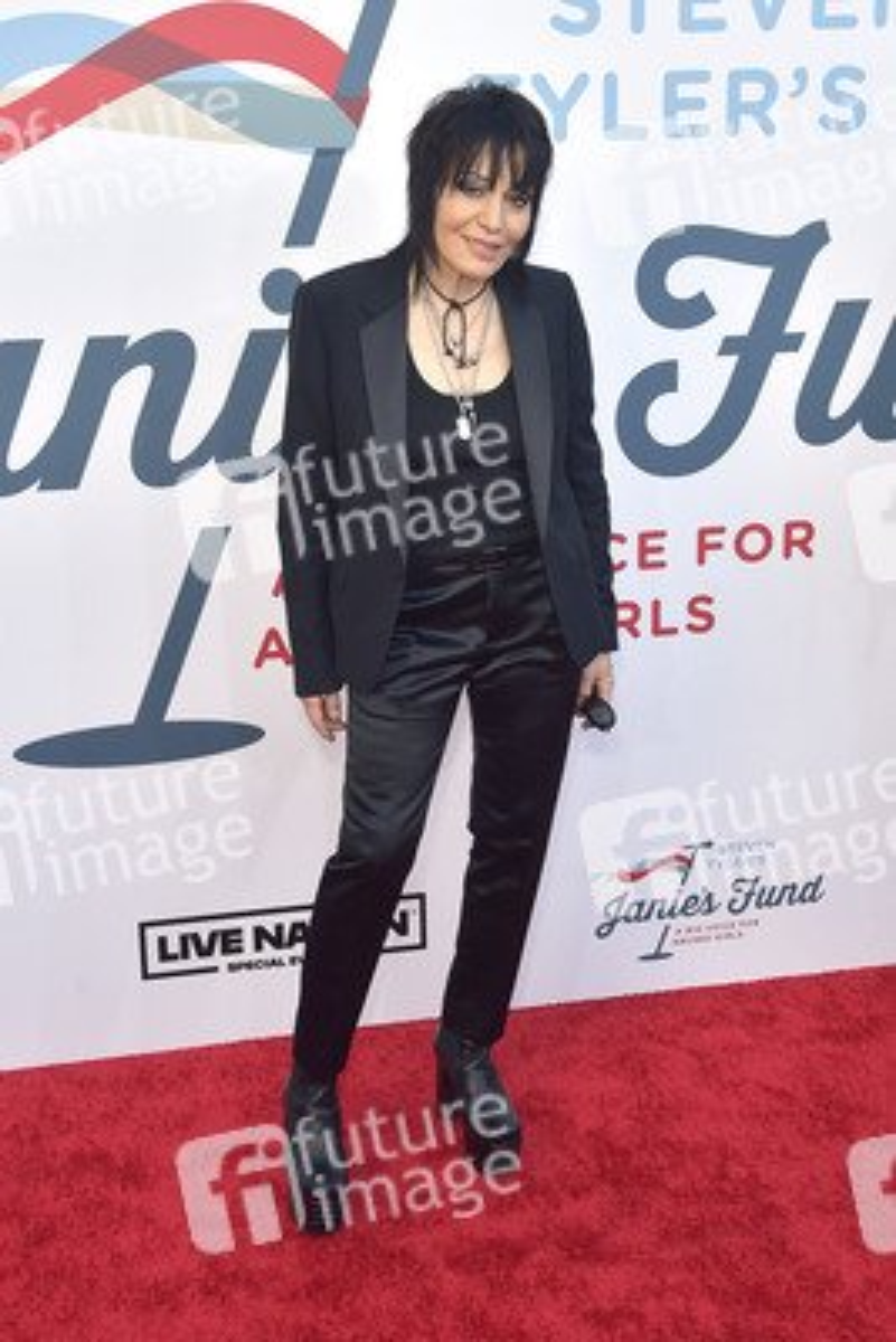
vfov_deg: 50.7
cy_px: 671
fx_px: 1417
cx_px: 448
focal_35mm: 38
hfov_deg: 35.1
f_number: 6.3
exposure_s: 1/250
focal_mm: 38
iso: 640
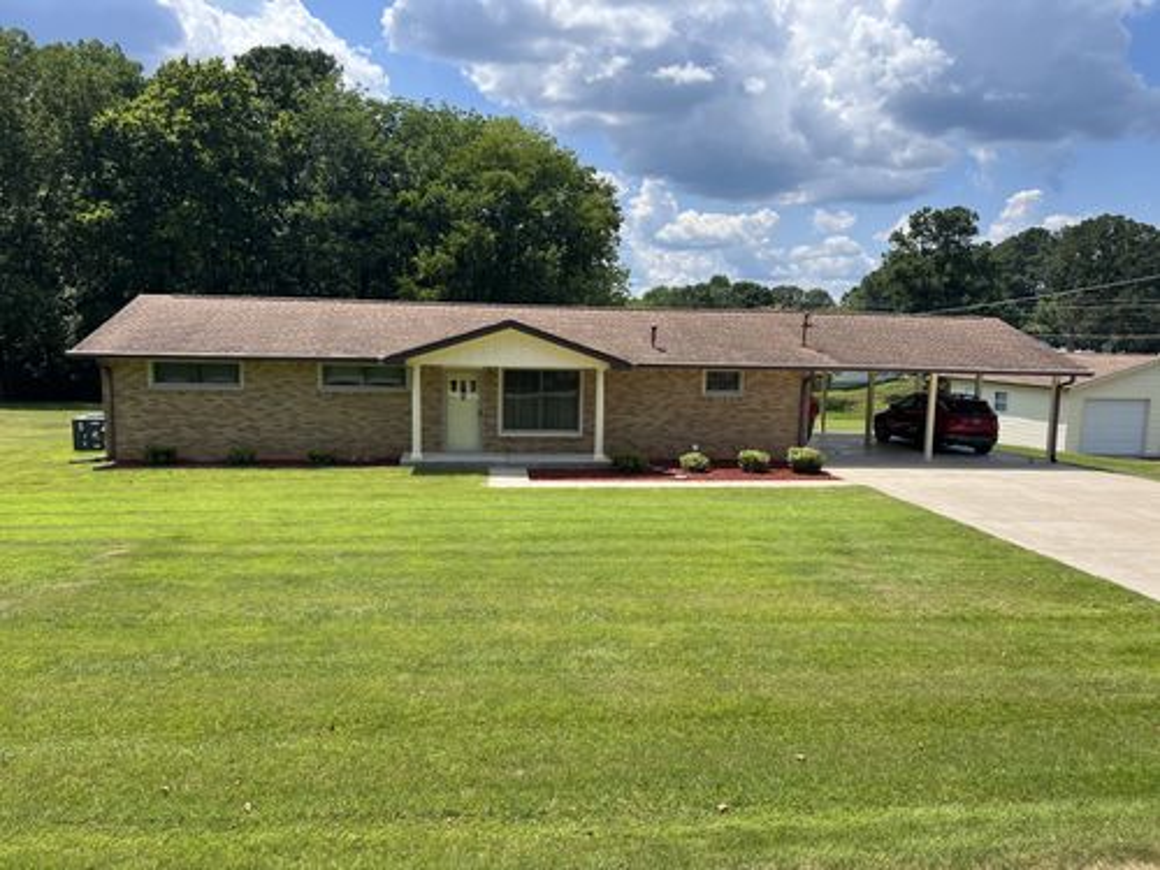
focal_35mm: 26
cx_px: 580
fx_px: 871
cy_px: 435
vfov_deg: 53.1
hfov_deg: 67.3
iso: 50
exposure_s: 1/3257
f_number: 1.5
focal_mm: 5.7
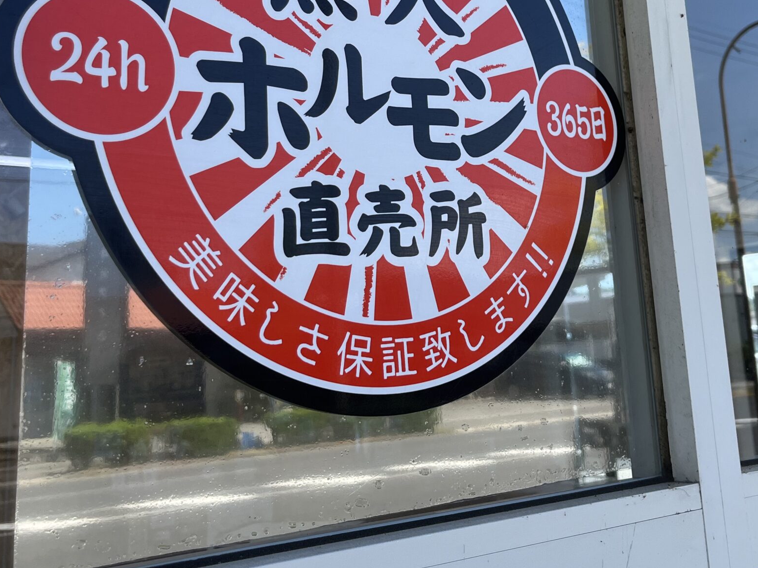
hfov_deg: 43.7
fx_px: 942
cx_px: 449
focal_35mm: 43
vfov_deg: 32.9
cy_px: 140
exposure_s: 1/992
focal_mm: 5.1
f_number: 1.6
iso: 50
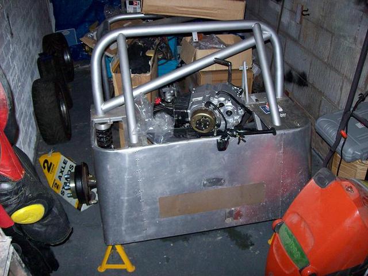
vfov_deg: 39.7
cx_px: 184
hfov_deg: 51.4
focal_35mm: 36
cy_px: 138
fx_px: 383
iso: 200
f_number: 2.7
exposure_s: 1/64
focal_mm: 6
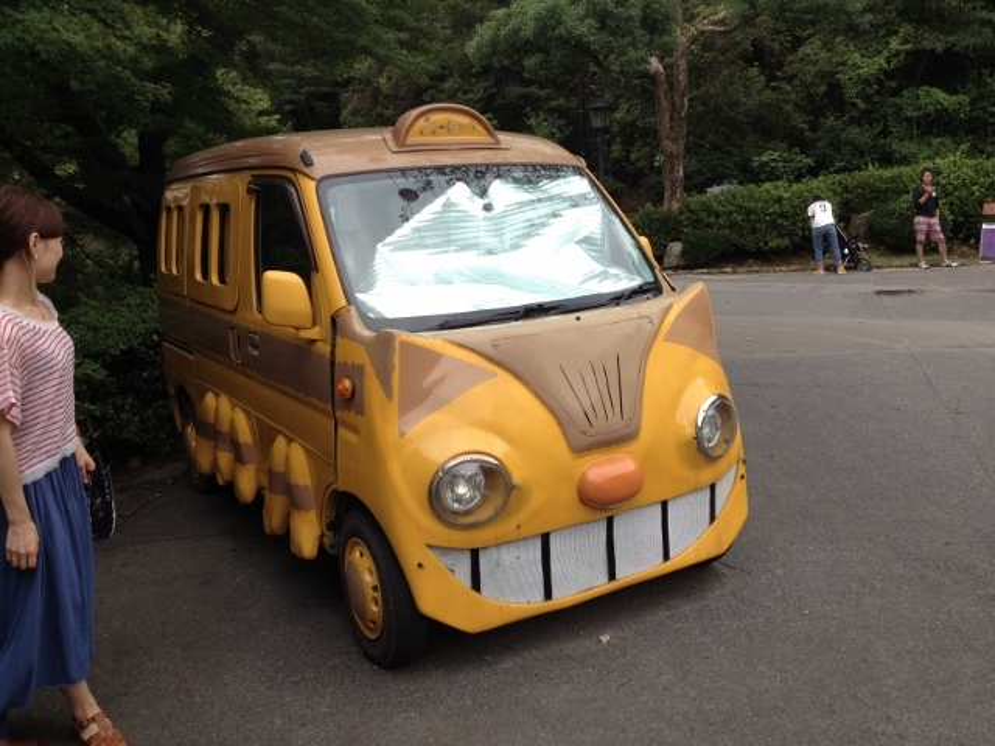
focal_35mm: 35
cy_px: 373
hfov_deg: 52.6
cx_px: 498
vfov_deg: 40.7
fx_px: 1006
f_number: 2.4
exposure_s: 1/383
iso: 50
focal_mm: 4.28
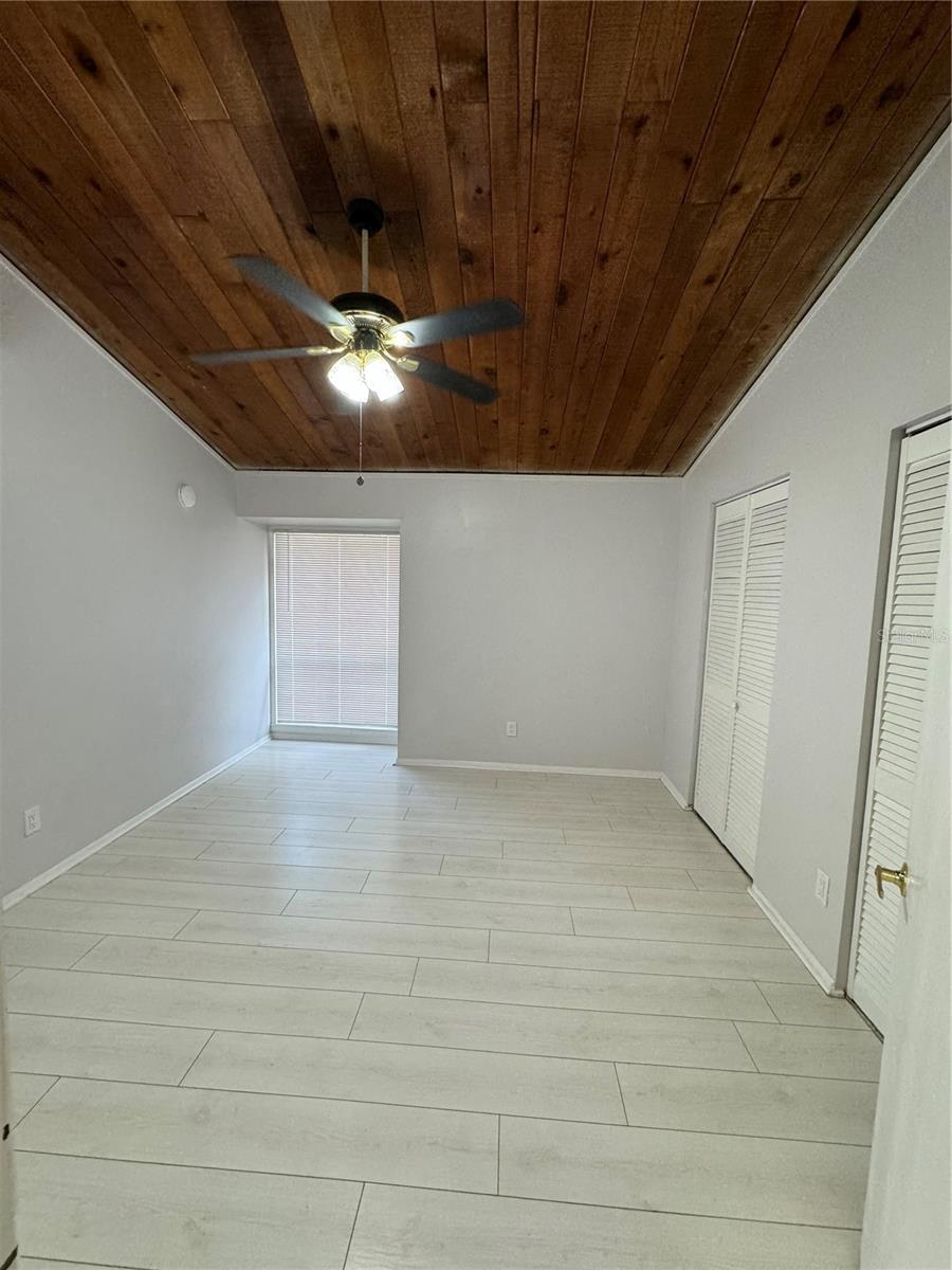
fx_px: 513
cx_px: 476
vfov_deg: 102.1
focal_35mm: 14
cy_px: 635
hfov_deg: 85.7
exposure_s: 1/120
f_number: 2.2
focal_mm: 2.22
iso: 250
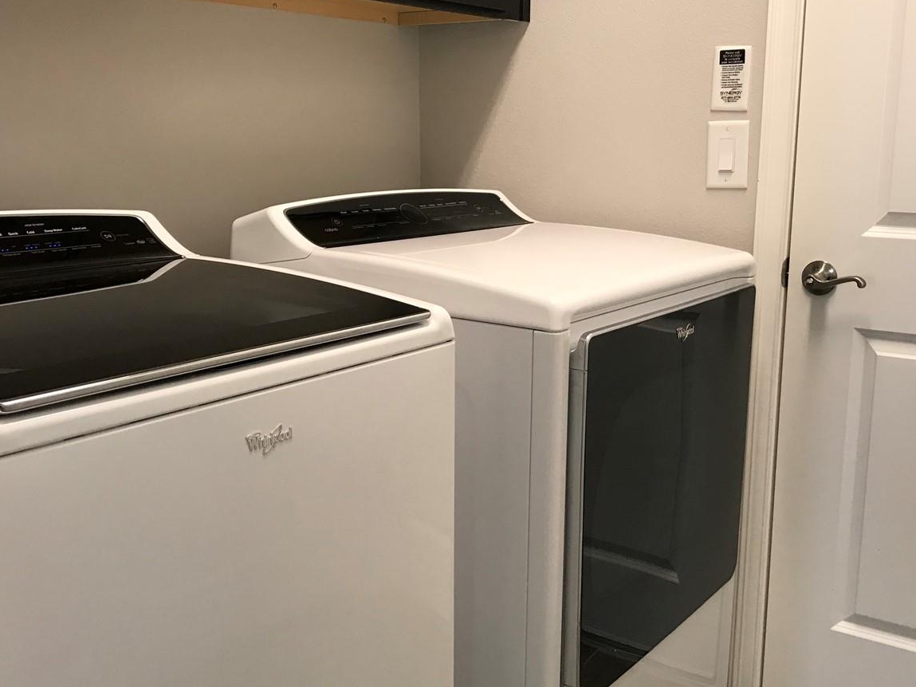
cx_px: 486
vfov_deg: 36.8
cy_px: 368
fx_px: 1032
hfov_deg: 47.8
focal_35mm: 39
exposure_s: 1/30
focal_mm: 3.99
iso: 32
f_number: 1.8
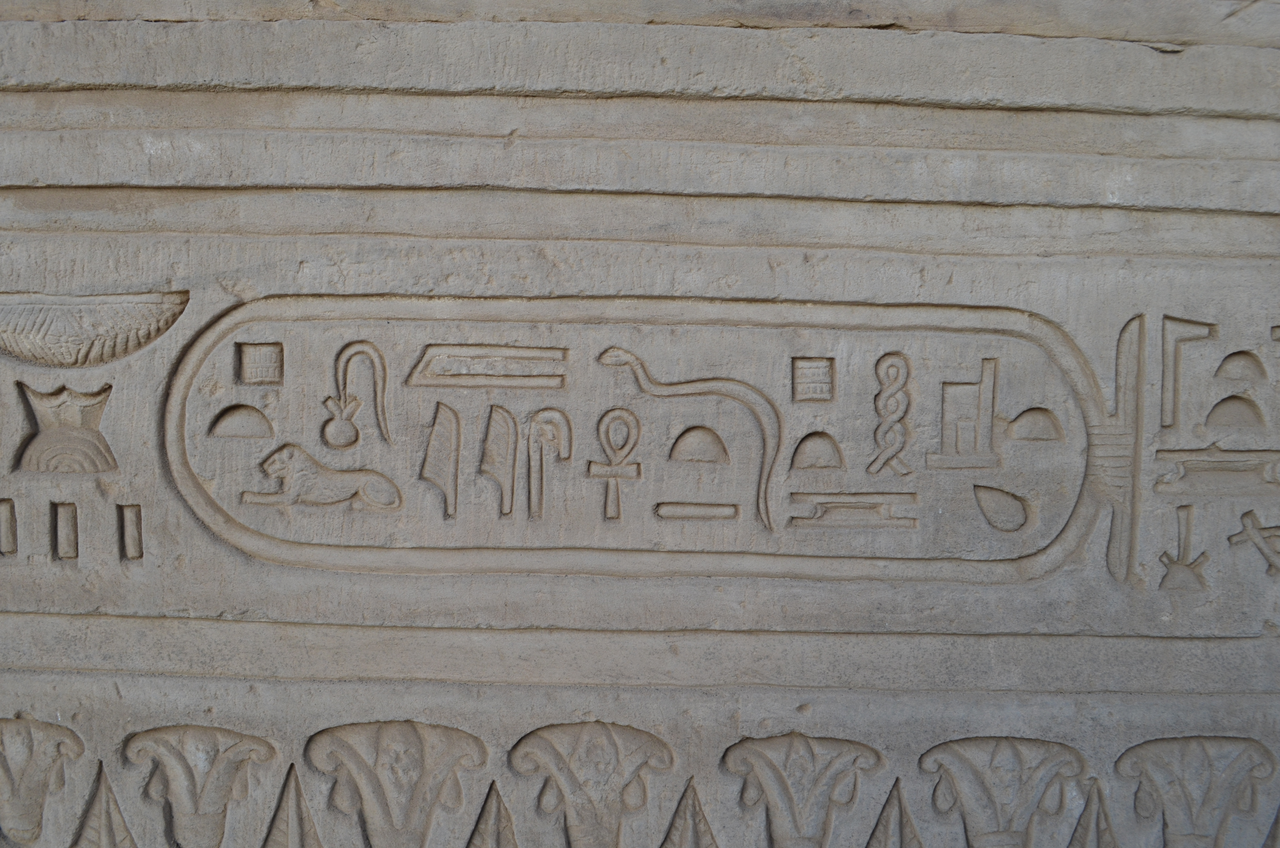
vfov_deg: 43.4
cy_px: 424
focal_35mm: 30
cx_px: 640
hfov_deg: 62.0
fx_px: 1064
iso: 400
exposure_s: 1/60
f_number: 7.1
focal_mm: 20
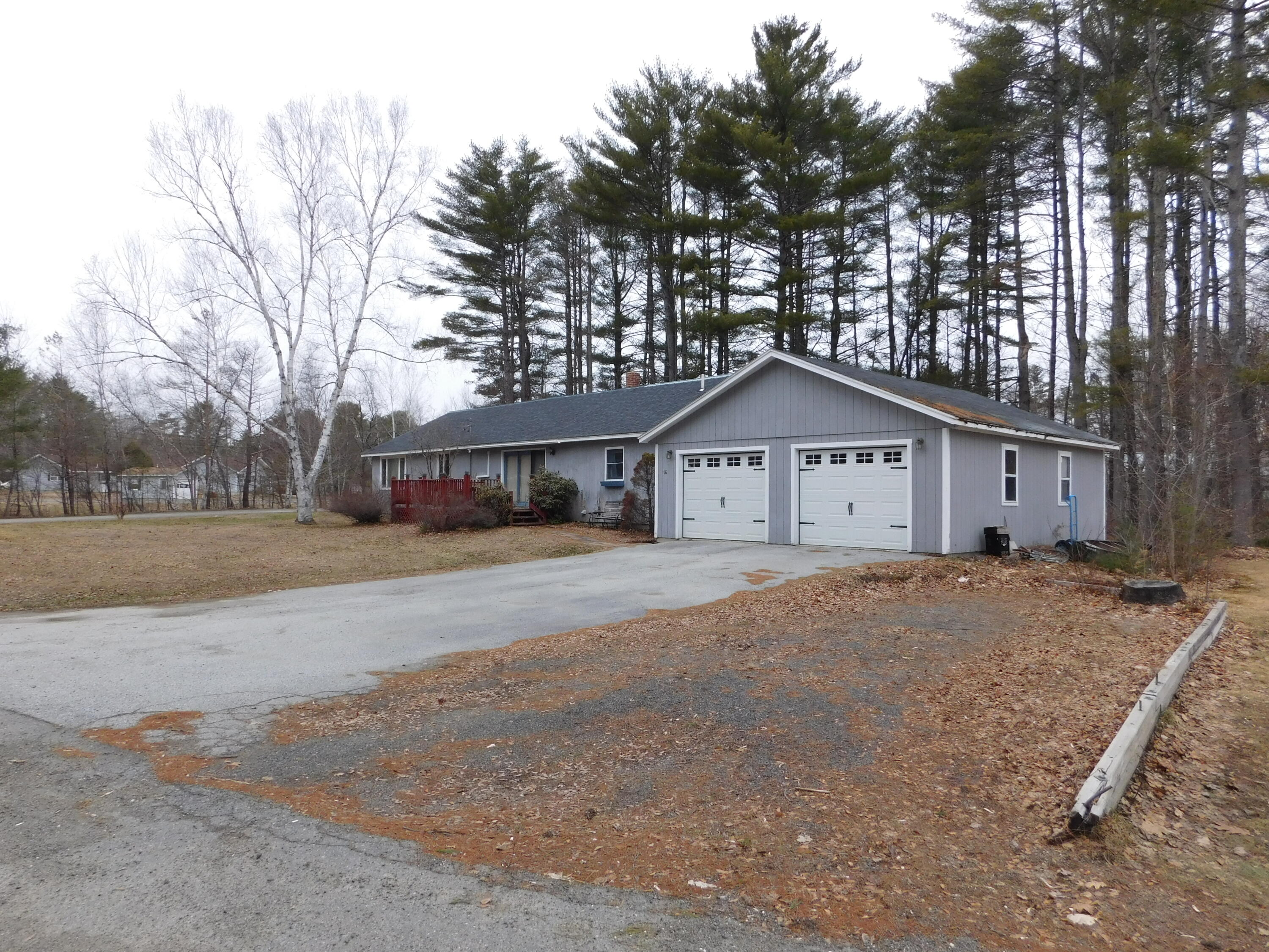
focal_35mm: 23
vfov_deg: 58.9
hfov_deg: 73.9
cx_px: 634
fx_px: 843
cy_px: 476
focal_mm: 4
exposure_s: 1/800
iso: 125
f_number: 3
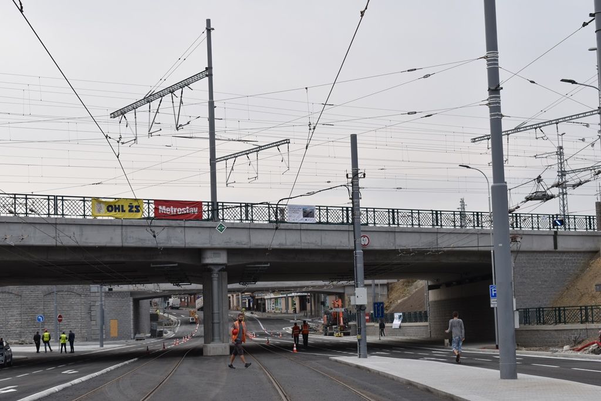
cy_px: 200
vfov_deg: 18.9
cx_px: 300
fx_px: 1202
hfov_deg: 28.1
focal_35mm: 72
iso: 100
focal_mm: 48
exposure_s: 1/250
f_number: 8
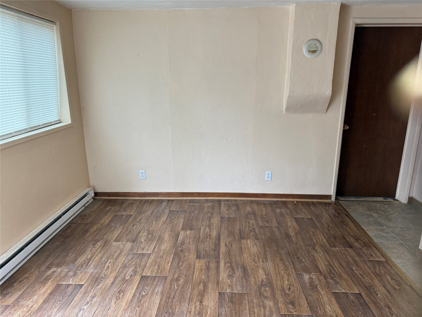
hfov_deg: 71.6
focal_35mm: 24
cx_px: 211
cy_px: 158
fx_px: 293
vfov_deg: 56.8
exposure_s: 1/88
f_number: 1.78
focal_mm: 6.76
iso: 200
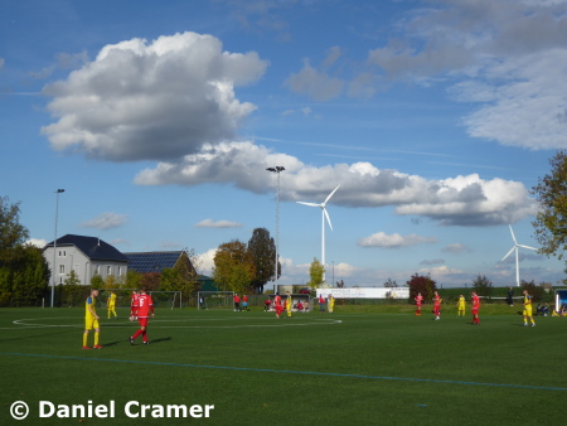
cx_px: 284
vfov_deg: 30.9
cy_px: 213
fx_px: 770
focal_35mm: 47
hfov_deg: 40.4
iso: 80
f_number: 4
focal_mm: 8.4
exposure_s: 1/1000
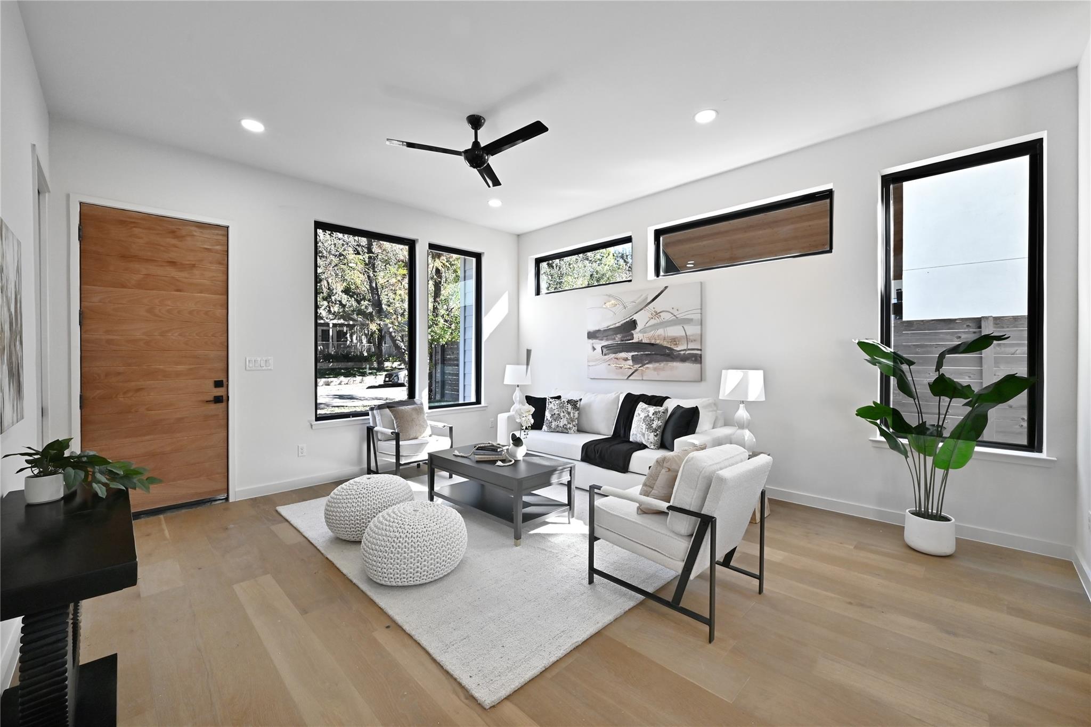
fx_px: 424
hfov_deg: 104.2
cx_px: 546
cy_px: 364
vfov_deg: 81.2
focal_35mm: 14
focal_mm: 14
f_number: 10
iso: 400
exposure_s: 1/13
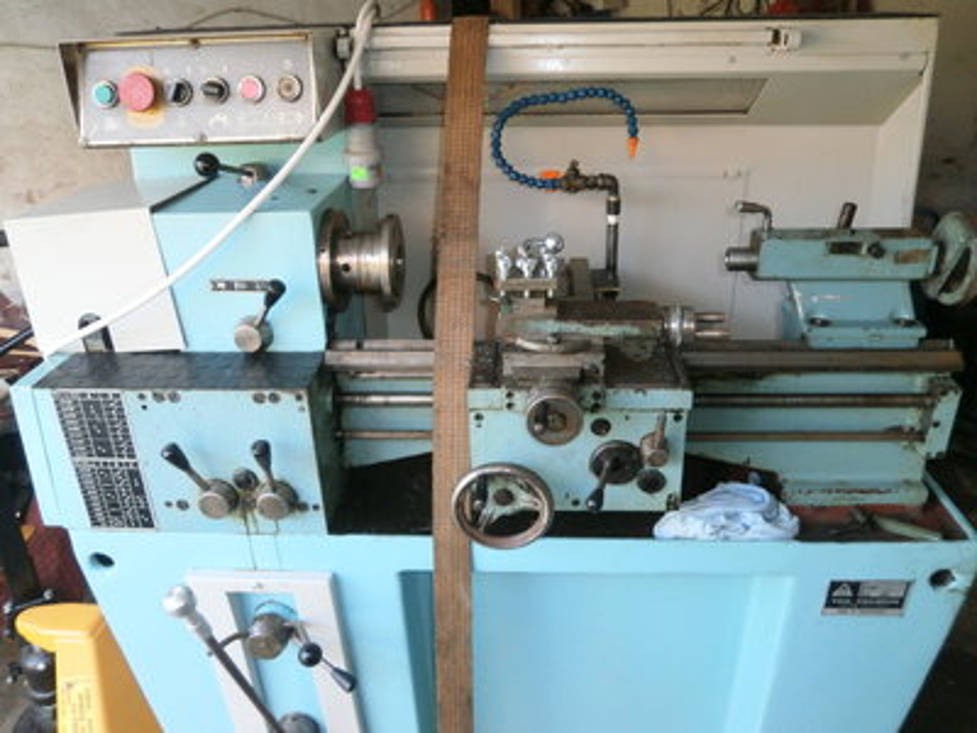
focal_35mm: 26
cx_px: 488
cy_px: 366
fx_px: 734
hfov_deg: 67.3
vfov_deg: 53.1
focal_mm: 4.7
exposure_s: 1/30
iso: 200
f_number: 2.8
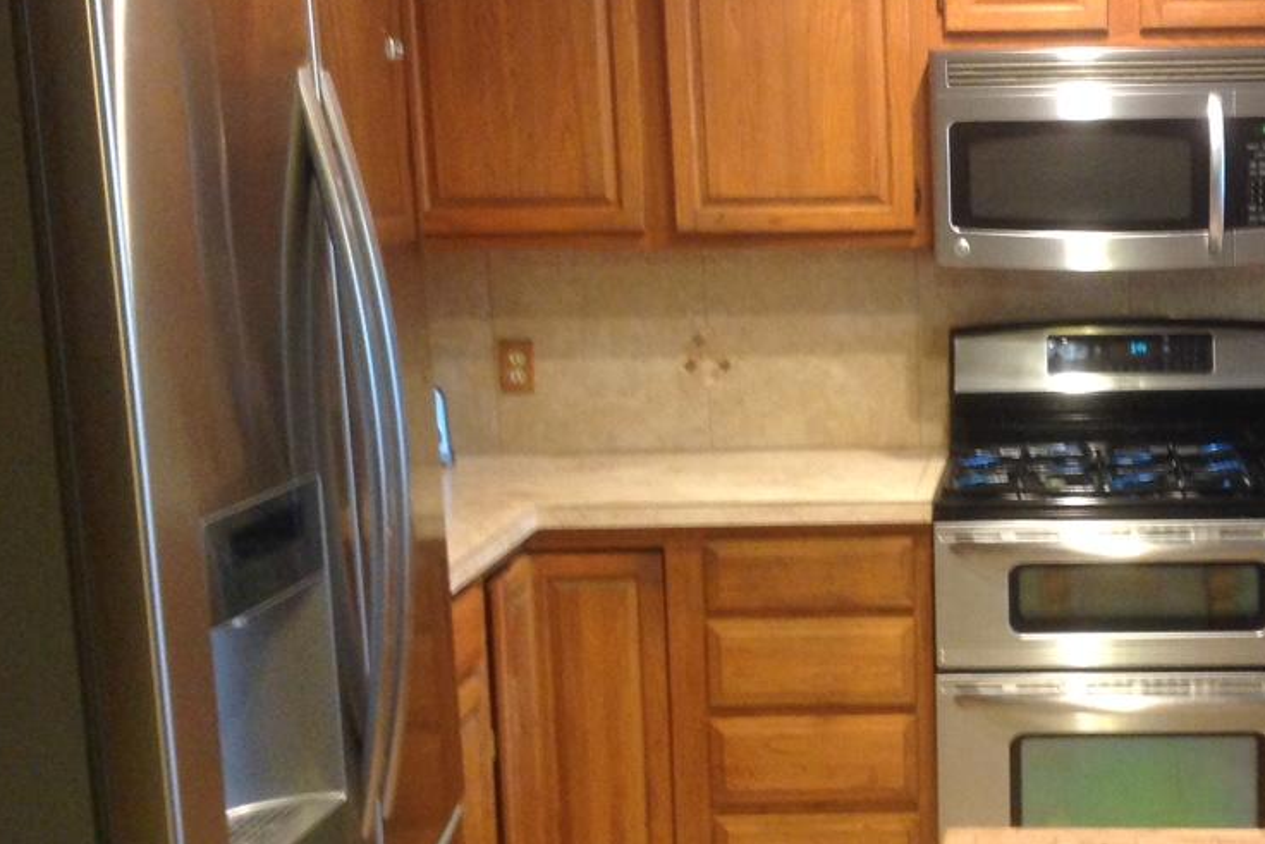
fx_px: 2249
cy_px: 452
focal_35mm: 64
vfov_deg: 21.2
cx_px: 1071
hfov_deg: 30.4
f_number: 2.4
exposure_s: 1/15
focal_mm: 4.28
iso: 200
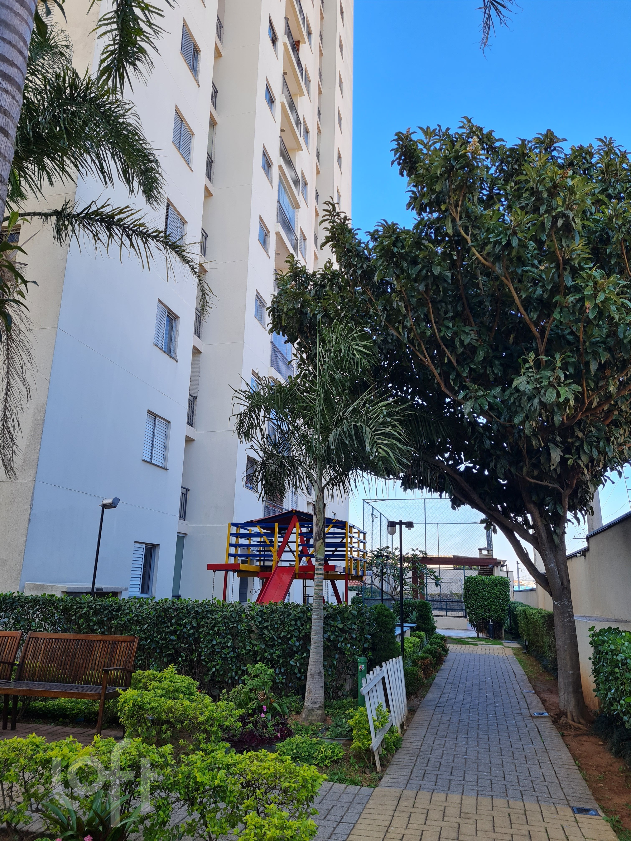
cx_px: 316
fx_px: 632
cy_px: 420
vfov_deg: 67.3
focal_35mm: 26
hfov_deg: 53.1
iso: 50
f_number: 1.8
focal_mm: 5.4
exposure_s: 1/428
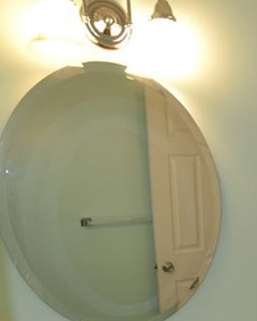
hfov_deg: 27.6
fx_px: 428
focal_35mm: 45
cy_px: 236
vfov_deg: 40.2
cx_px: 338
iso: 320
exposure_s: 1/125
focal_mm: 10
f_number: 4
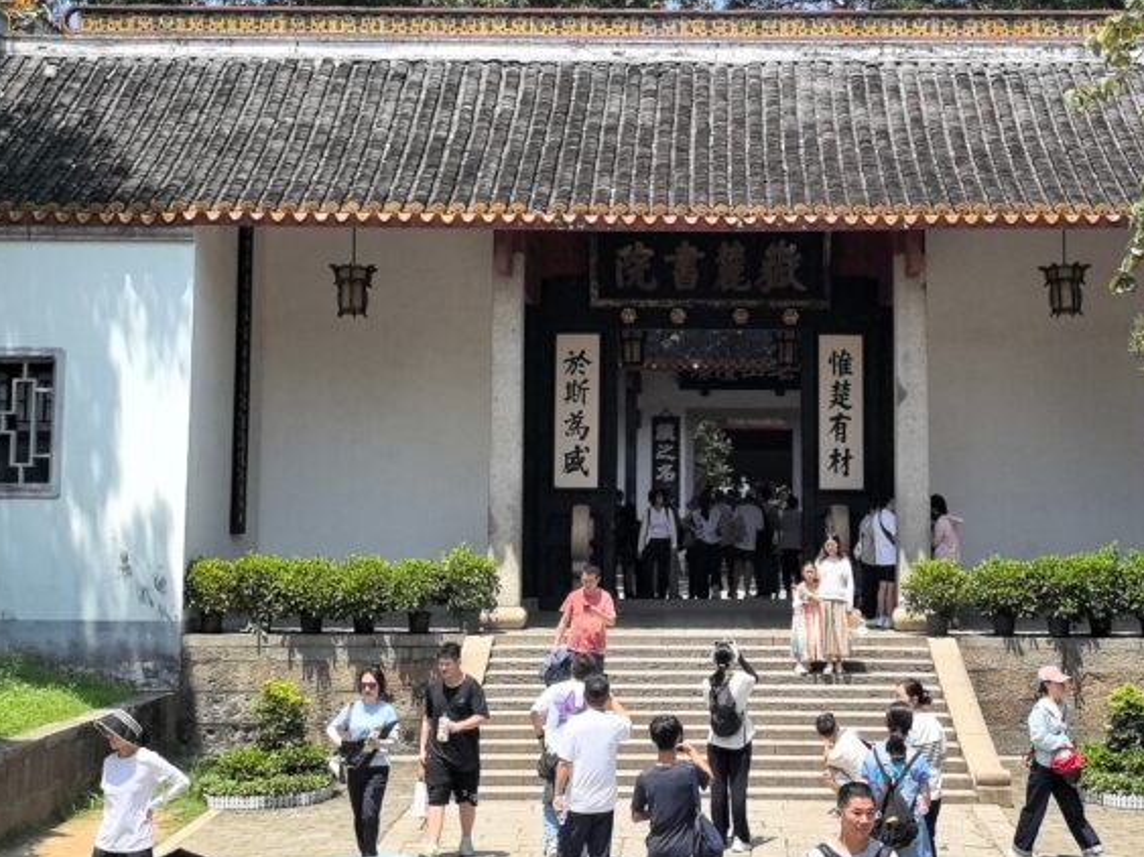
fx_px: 1982
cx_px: 673
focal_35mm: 60
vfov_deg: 24.3
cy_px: 282
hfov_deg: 32.1
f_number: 2
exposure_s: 1/3311
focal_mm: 5.75
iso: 50
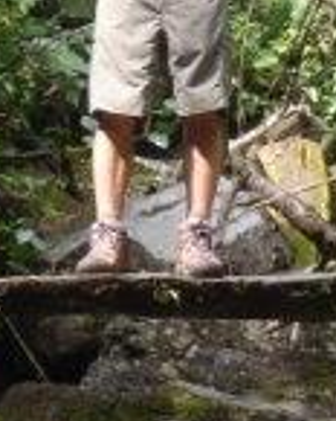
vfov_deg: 6.2
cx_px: 142
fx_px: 3853
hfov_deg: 5.0
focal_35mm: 310
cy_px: 12
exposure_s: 1/100
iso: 160
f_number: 5
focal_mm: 18.46
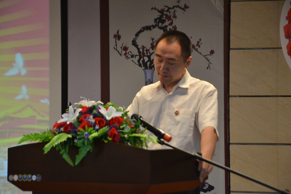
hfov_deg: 16.1
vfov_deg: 10.8
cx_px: 146
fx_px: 1031
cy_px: 97
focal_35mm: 128
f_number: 5.6
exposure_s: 1/60
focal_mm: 85
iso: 1400
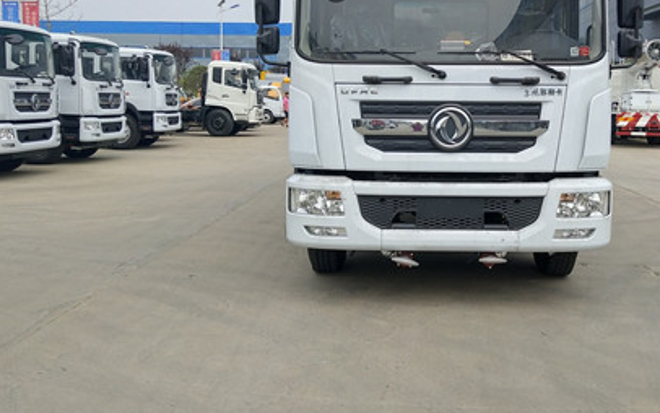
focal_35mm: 47
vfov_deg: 27.3
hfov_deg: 42.4
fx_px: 846
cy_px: 148
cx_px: 405
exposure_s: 1/2460
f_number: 1.8
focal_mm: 3.95
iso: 50
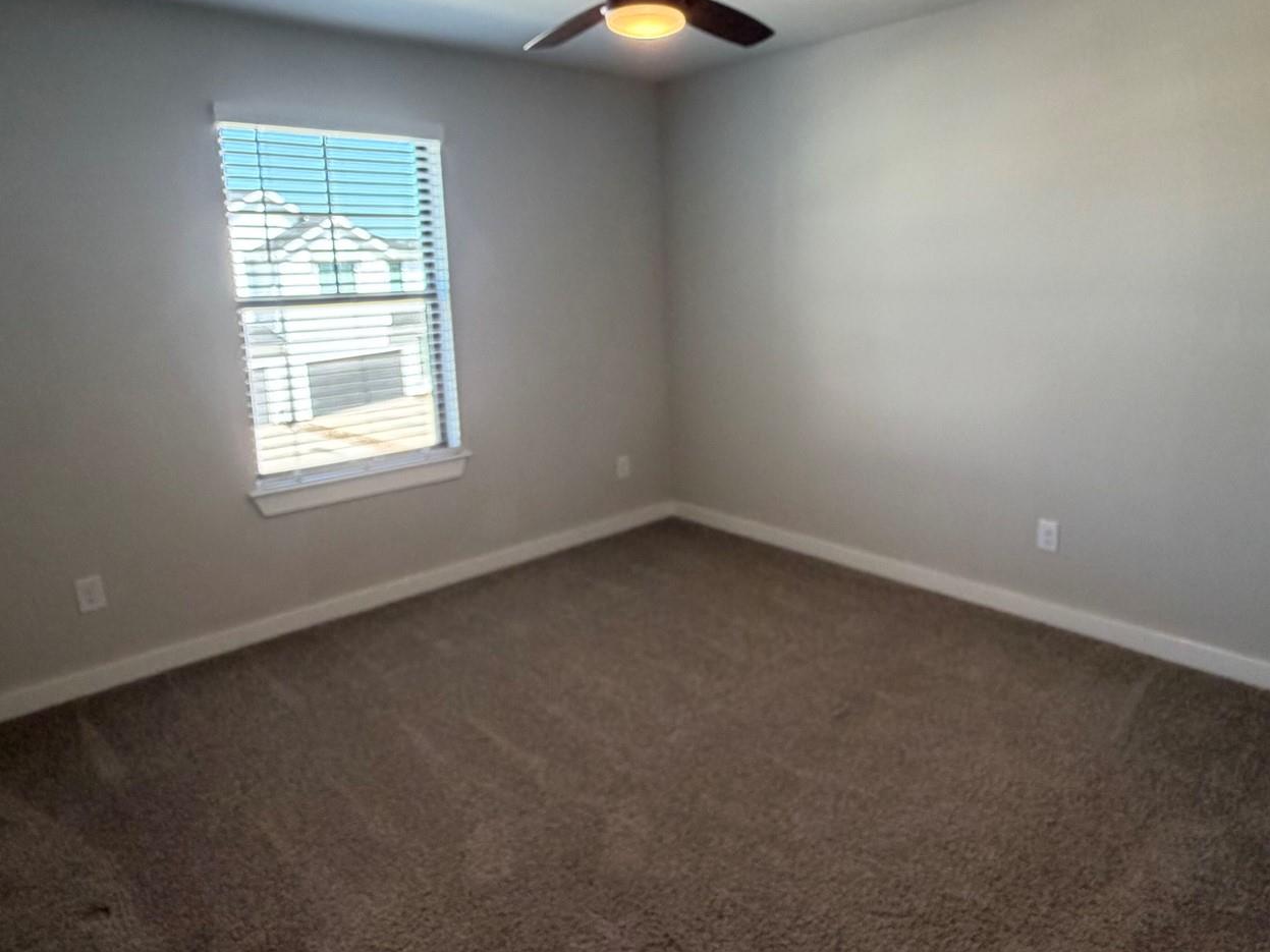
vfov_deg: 58.6
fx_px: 844
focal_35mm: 23
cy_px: 399
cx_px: 717
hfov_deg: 73.6
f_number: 2.2
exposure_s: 1/60
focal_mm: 2.22
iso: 200
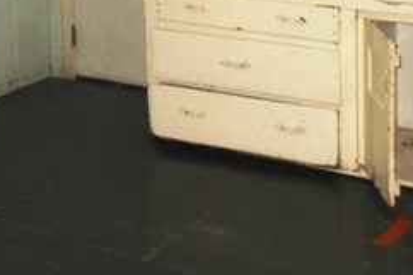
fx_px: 883
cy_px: -94
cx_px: 196
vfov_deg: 16.6
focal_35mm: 77
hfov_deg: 26.3
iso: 320
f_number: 3.7
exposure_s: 1/25
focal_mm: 5
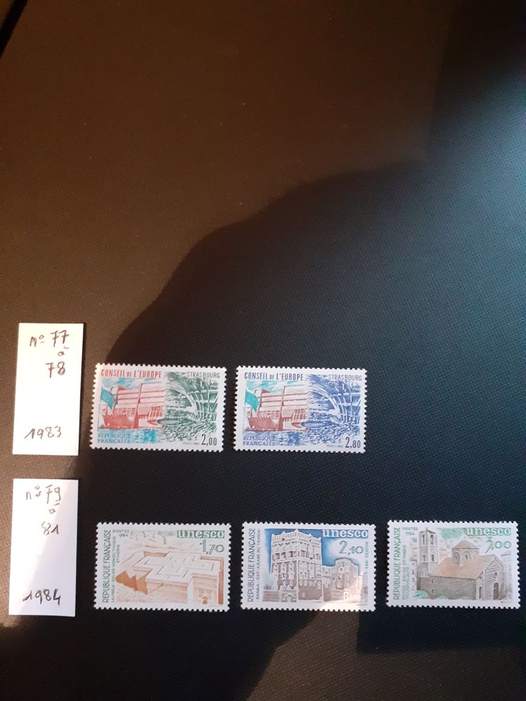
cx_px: 263
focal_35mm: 27
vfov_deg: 65.3
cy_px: 350
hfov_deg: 51.4
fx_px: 547
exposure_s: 1/20
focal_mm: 3.6
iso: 800
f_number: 1.9
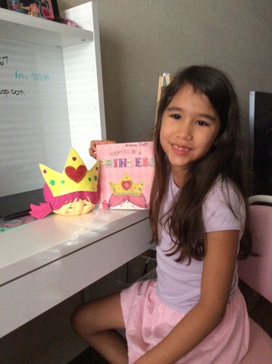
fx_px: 336
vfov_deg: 56.9
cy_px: 182
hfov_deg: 44.1
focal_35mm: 32
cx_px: 136
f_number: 2.4
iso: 320
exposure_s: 1/15
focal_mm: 3.3
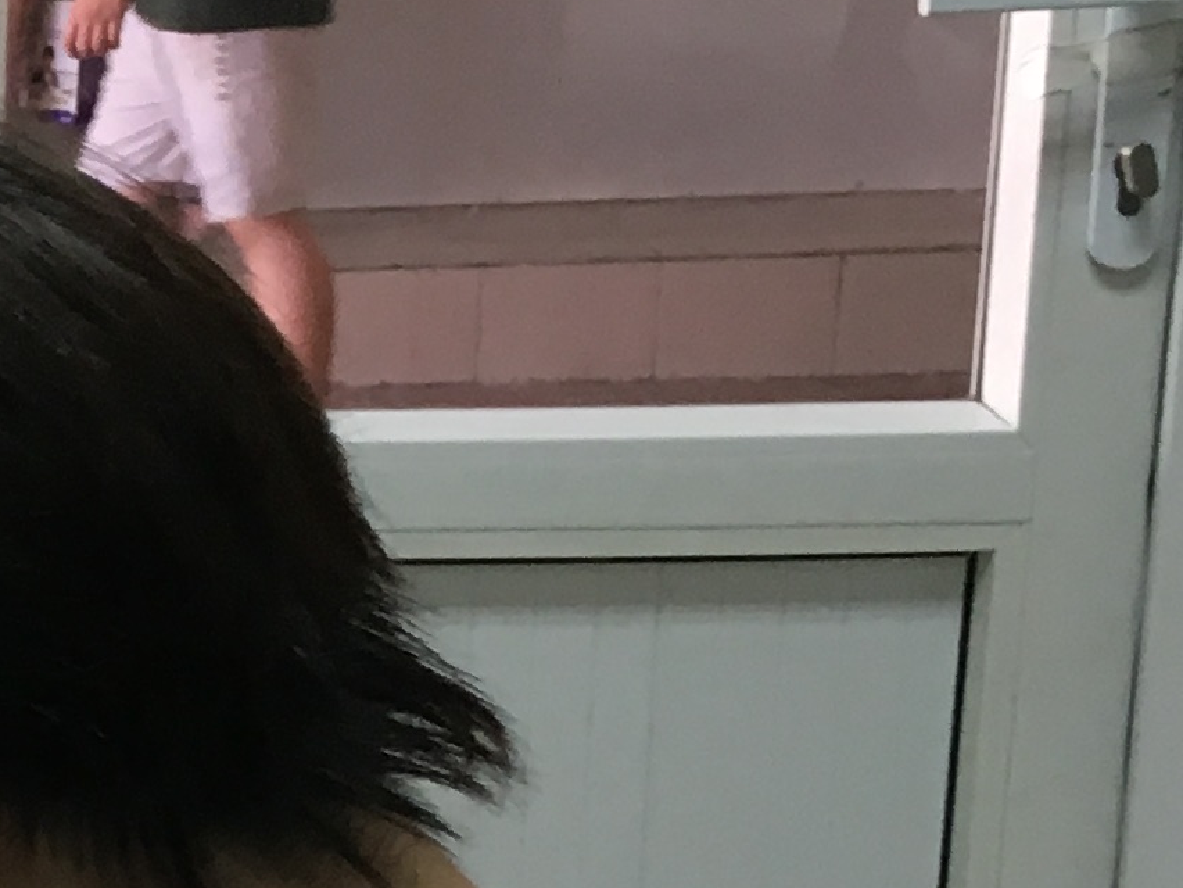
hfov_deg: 12.6
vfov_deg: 10.7
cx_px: -1180
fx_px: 4683
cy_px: 956
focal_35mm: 137
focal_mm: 4.15
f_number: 2.2
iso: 80
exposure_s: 1/33
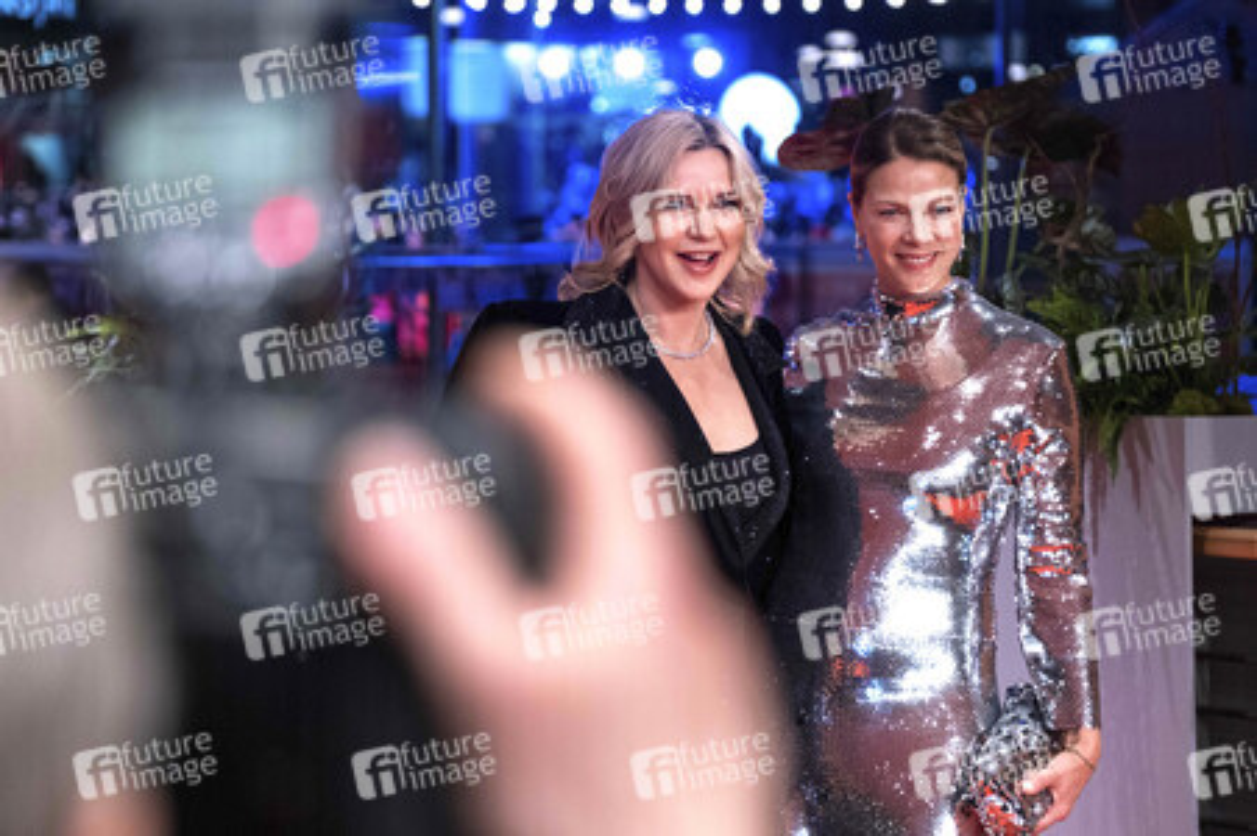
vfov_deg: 12.2
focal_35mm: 112
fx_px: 3908
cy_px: 418
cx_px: 628
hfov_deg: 18.3
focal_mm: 74.4
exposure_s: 1/160
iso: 2500
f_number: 2.8
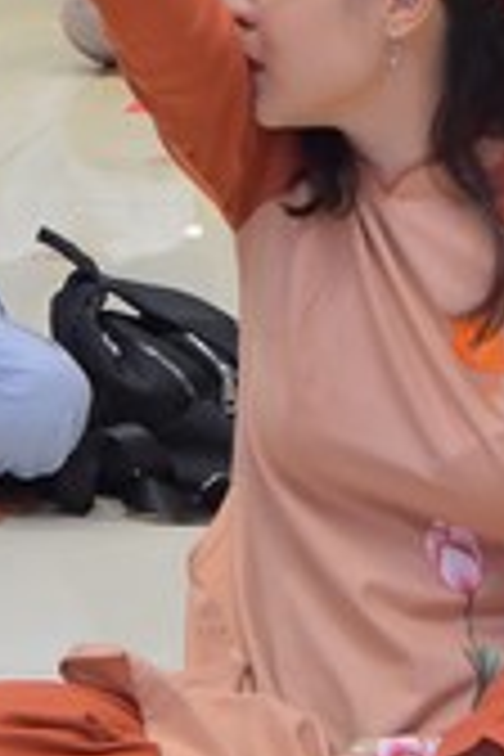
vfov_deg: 7.9
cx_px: -236
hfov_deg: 5.3
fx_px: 5376
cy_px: -387
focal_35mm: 256
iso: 1600
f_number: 6.3
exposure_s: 1/160
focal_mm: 66
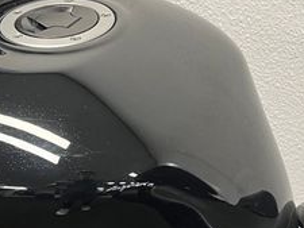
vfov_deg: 19.8
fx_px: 650
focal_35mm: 74
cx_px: 58
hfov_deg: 25.8
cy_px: 159
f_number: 1.6
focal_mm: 5.1
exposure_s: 1/50
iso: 160
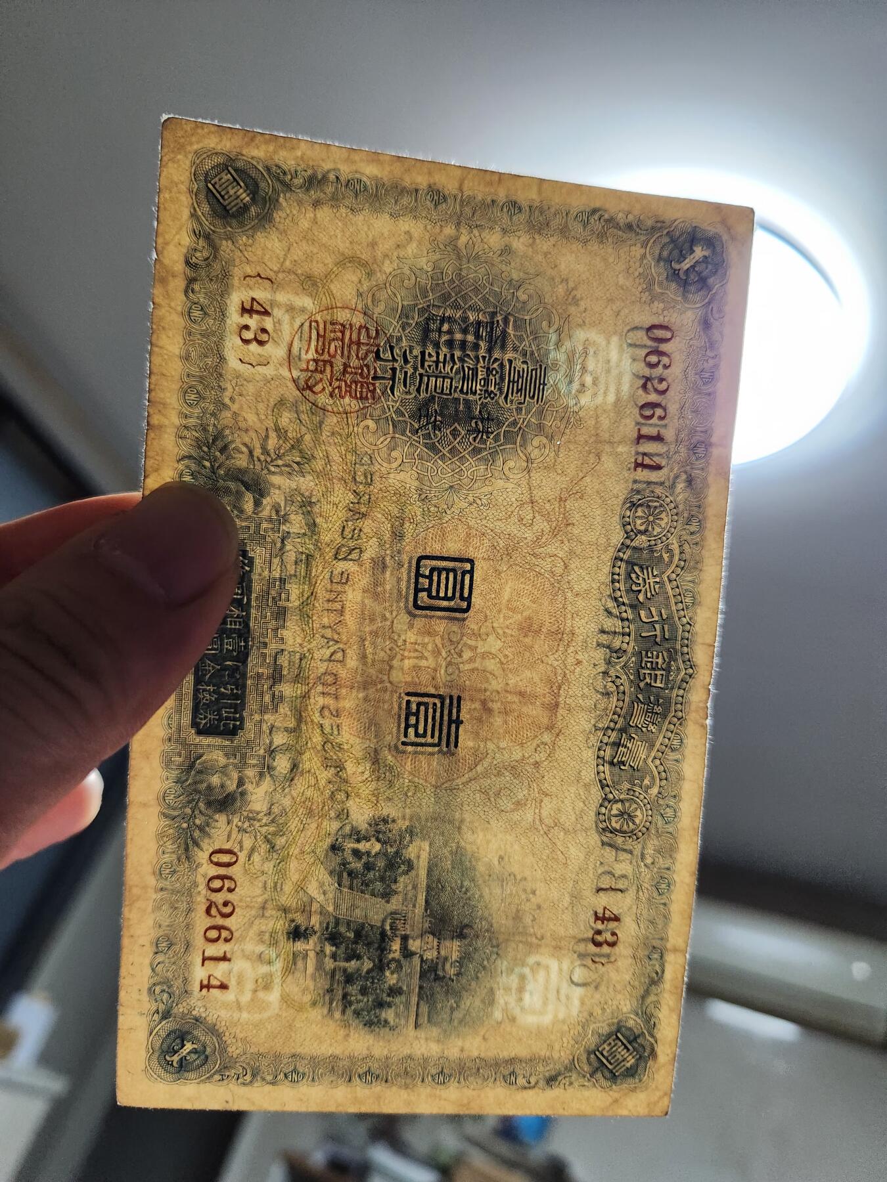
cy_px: 591
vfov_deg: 73.9
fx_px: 786
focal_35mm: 23
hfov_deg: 58.9
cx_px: 444
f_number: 1.8
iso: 1000
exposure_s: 1/100
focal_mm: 5.4
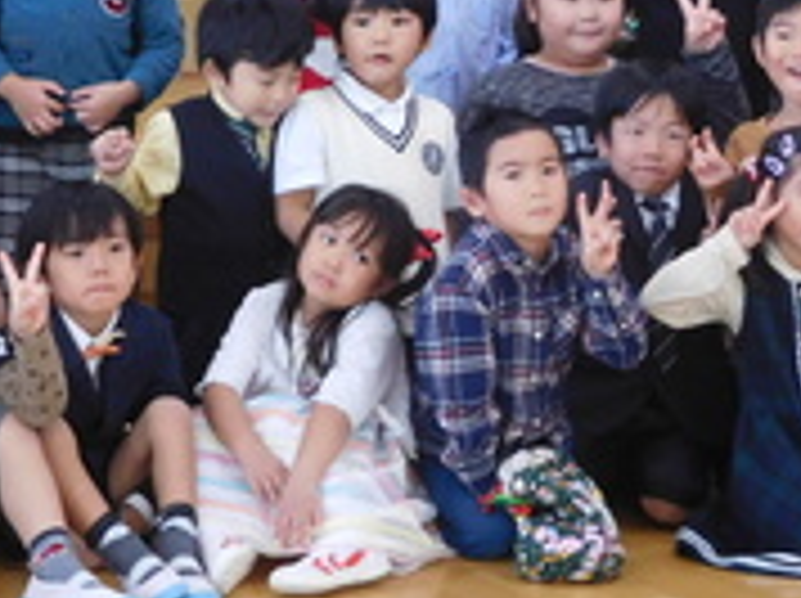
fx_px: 2496
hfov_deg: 18.2
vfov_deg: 13.3
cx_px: 468
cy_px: -117
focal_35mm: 108
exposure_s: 1/30
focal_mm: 7.1
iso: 280
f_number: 3.9
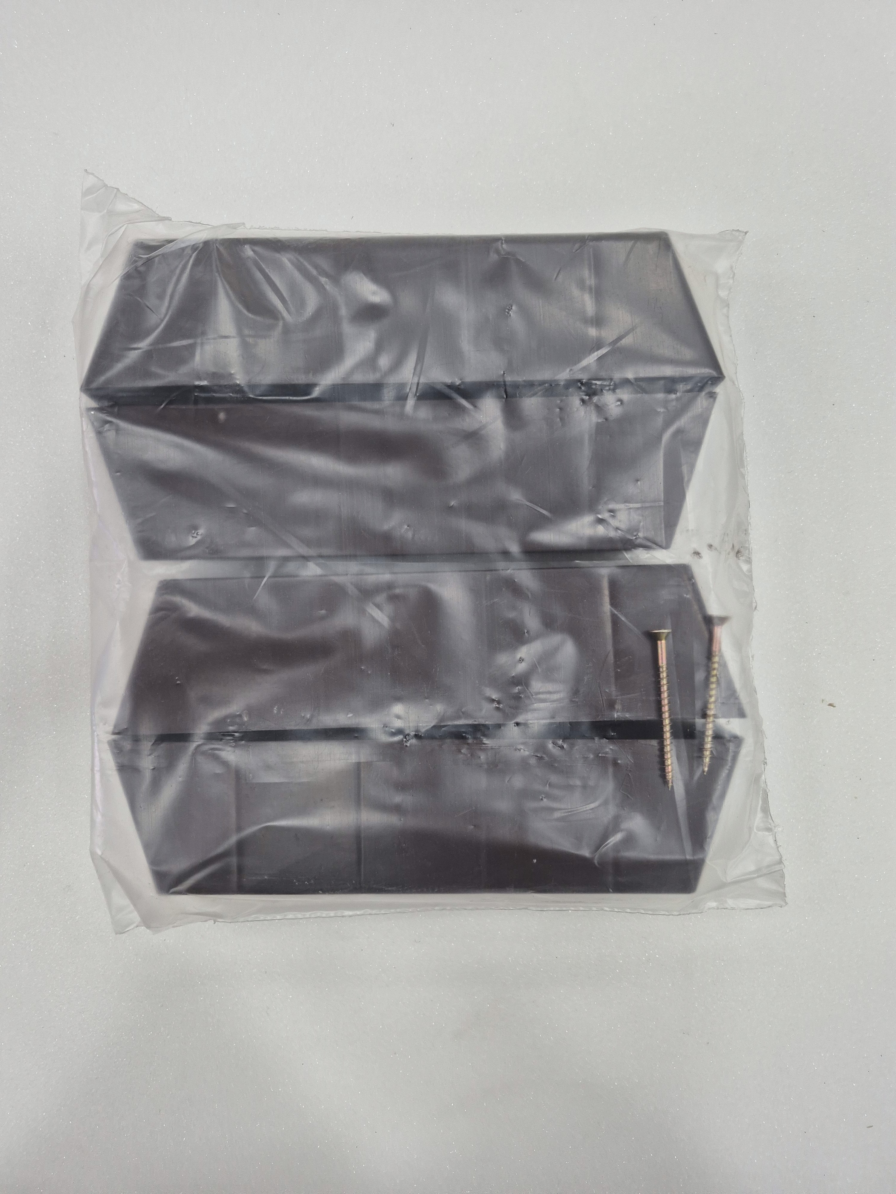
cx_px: 448
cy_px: 597
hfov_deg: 58.9
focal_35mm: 23
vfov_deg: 73.9
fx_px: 794
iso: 160
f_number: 1.8
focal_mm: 5.4
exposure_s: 1/120
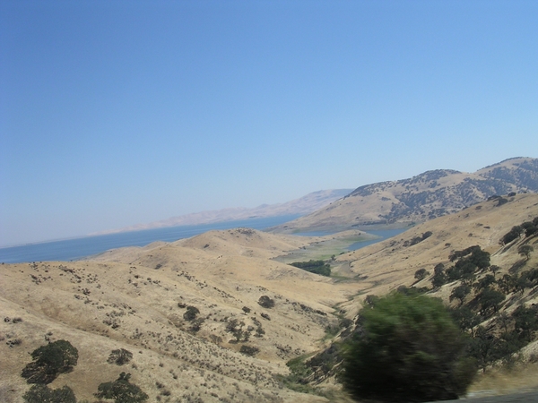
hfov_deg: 49.0
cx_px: 269
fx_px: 591
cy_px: 202
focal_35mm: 38
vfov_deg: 37.7
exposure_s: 1/417
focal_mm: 5.8
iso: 100
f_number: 5.6
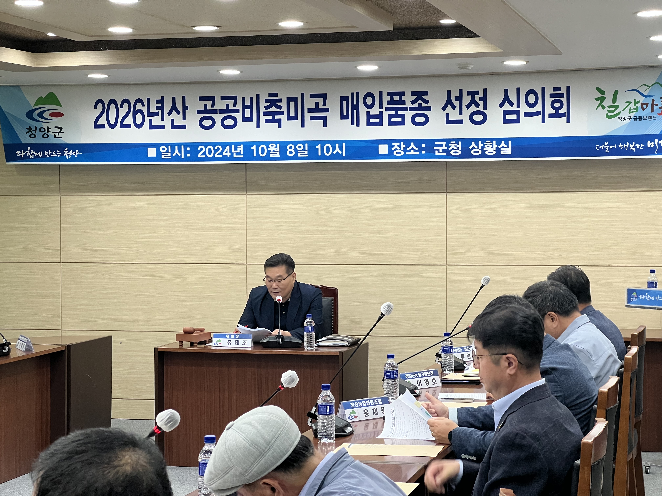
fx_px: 1473
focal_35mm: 77
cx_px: 331
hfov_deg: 25.3
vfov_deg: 19.1
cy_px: 248
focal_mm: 9
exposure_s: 1/60
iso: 250
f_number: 2.8
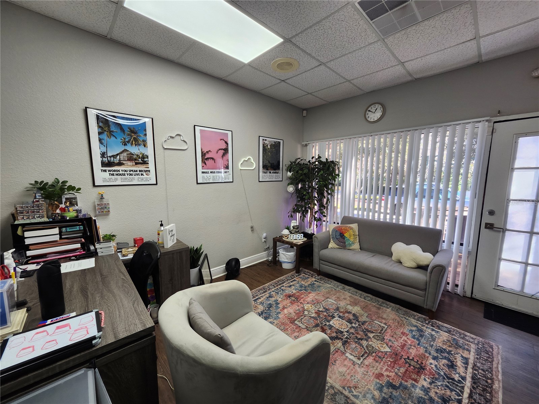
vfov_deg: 89.9
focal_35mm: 13
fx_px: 202
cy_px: 202
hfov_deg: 106.2
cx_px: 270
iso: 64
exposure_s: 1/60
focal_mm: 1.74
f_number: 2.2
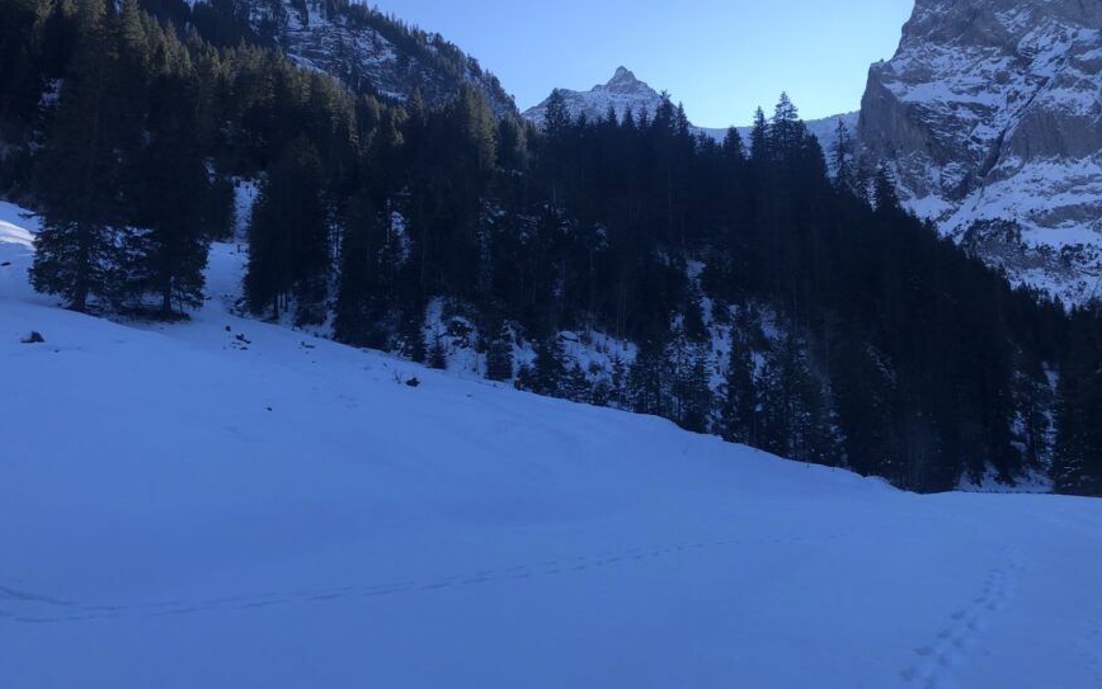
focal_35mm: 35
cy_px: 291
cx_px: 587
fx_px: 1051
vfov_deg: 36.2
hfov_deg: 55.3
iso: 20
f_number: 1.8
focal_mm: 4
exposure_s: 1/941
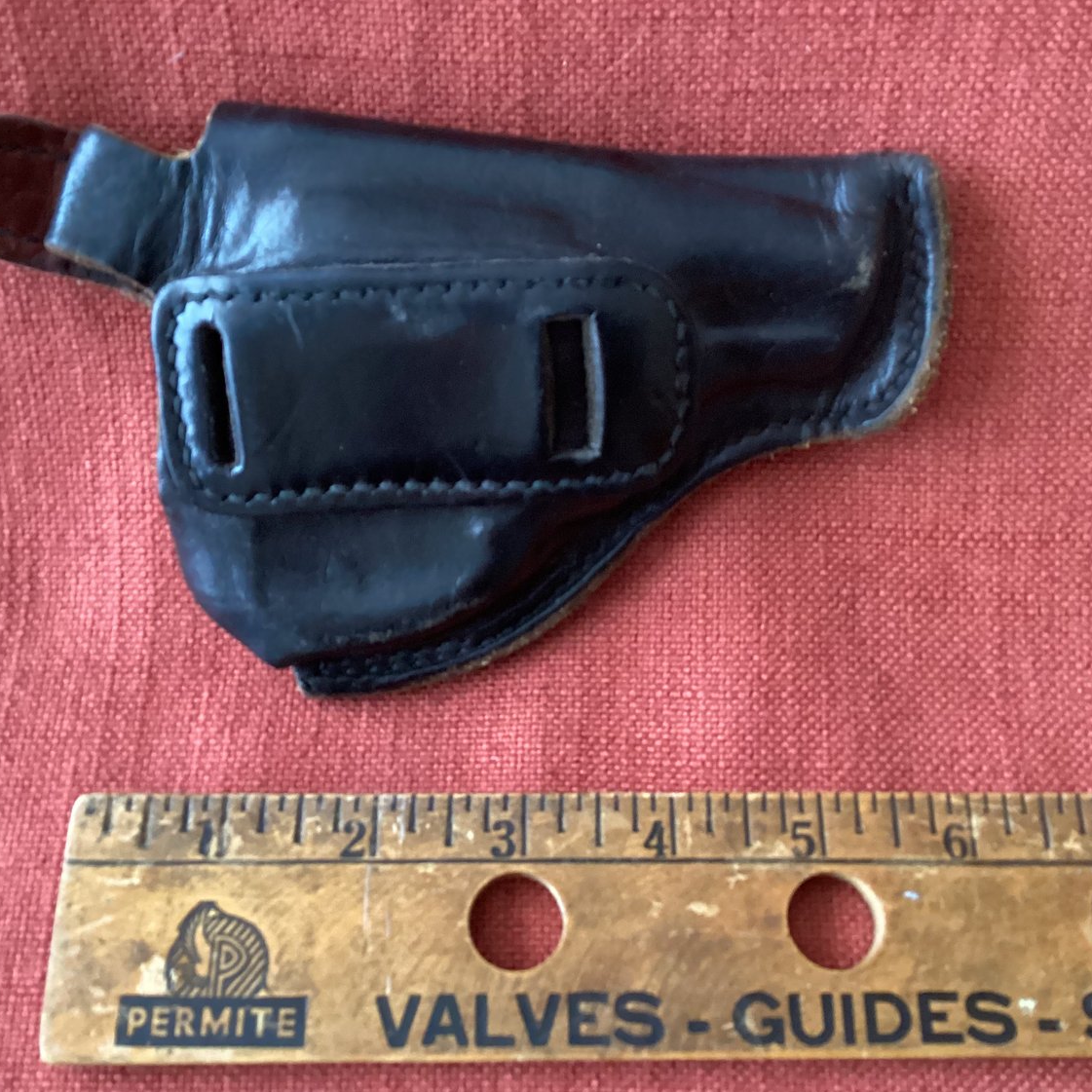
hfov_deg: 44.9
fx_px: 1321
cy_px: 543
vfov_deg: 44.9
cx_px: 553
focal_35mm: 37
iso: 640
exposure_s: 1/30
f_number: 2.4
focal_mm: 3.3
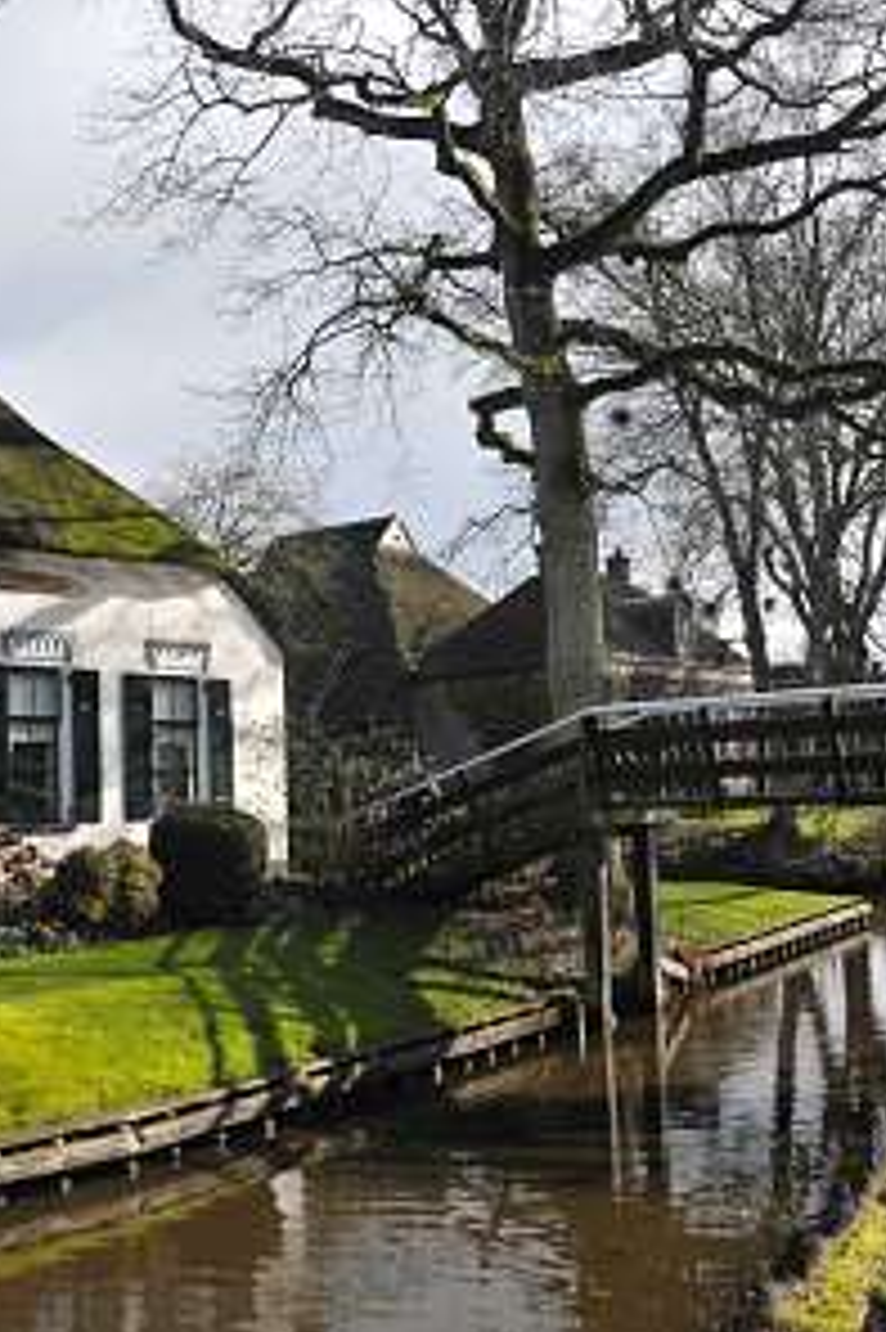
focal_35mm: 41
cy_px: 668
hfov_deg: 32.2
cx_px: 256
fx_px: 1515
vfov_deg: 47.4
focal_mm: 18
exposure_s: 1/1600
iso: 320
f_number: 3.5
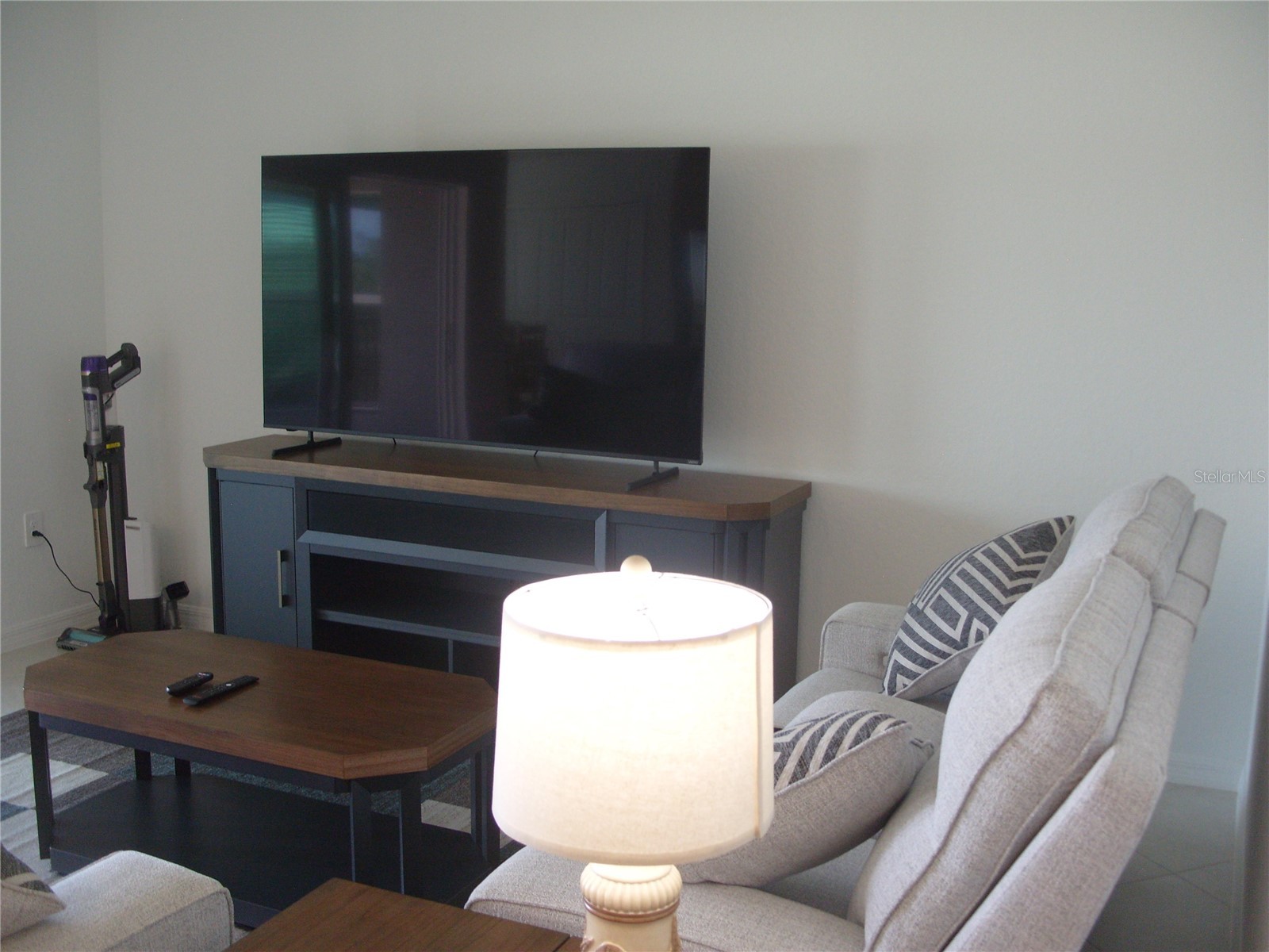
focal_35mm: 35
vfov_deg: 40.7
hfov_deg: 52.6
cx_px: 634
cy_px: 476
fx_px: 1283
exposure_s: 1/45
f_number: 2.8
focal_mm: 7.8
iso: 160
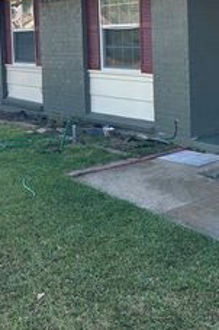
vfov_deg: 35.3
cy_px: 76
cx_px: 280
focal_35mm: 55
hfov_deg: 22.2
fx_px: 503
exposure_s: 1/580
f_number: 1.78
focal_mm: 6.86
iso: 80
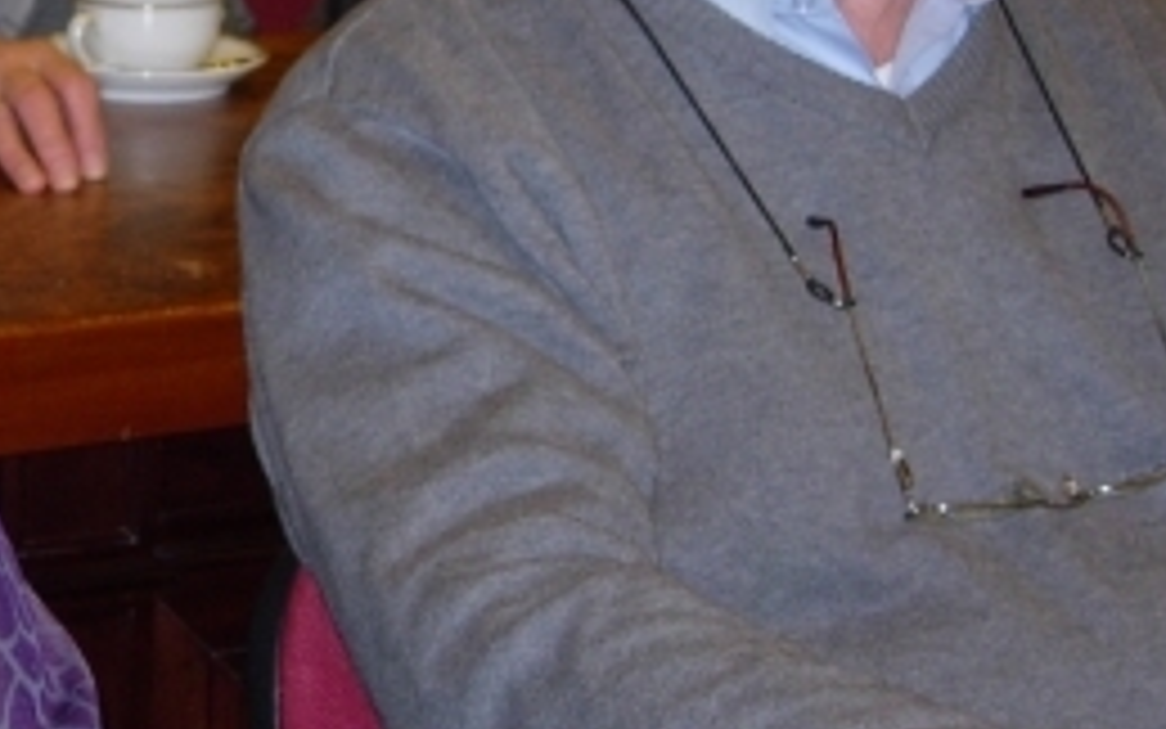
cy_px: 18
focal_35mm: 150
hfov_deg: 13.8
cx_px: 36
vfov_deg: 8.7
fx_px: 4768
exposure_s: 1/64
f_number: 3.5
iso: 79
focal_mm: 12.7
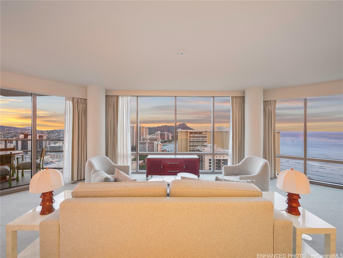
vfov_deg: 85.7
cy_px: 129
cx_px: 172
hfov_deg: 102.1
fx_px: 139
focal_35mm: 14
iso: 200
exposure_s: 1/160
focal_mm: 7
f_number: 4
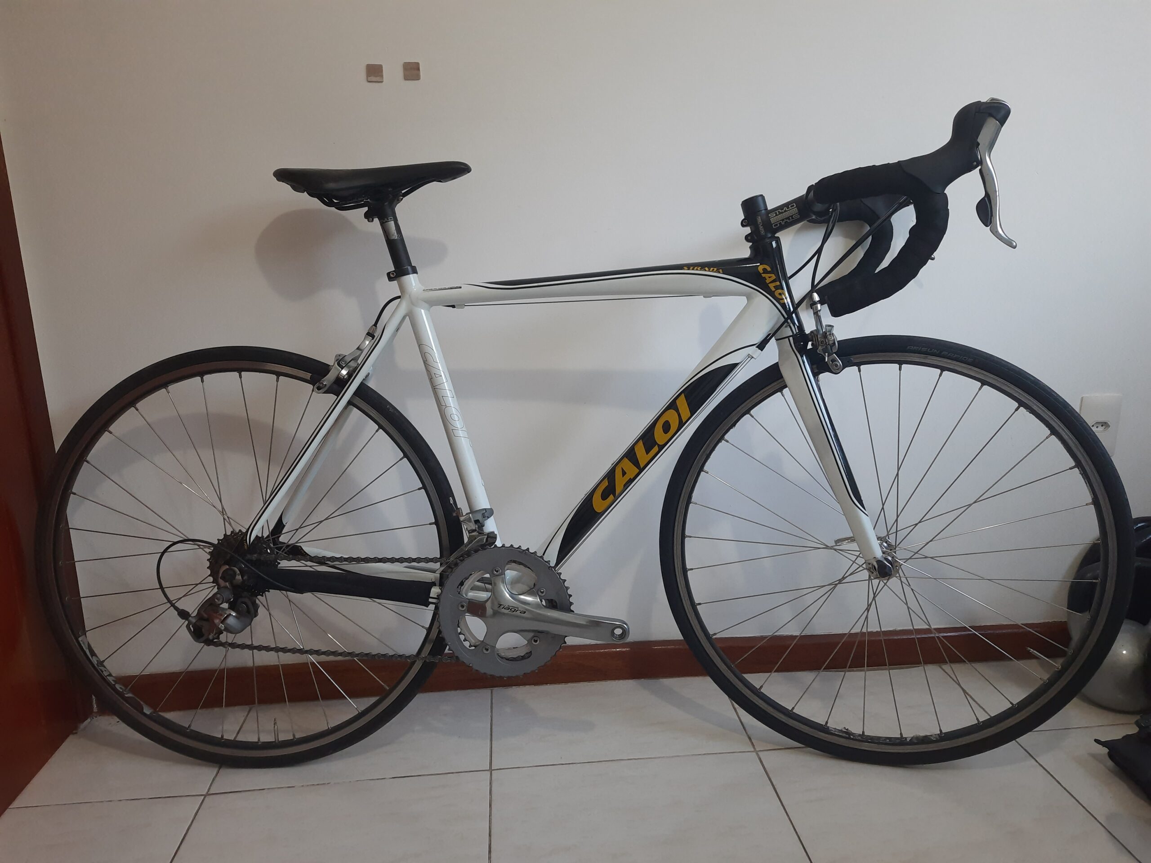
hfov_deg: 71.6
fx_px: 798
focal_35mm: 24
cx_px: 576
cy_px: 432
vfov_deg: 56.8
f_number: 1.8
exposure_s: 1/60
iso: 200
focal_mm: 5.23
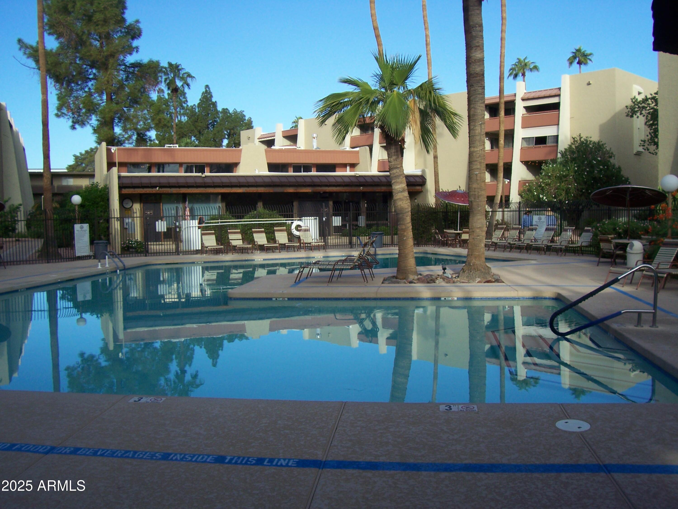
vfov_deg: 41.8
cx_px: 339
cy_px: 254
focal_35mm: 34
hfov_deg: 53.9
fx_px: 666
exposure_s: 1/320
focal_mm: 5.6
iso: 80
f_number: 5.1
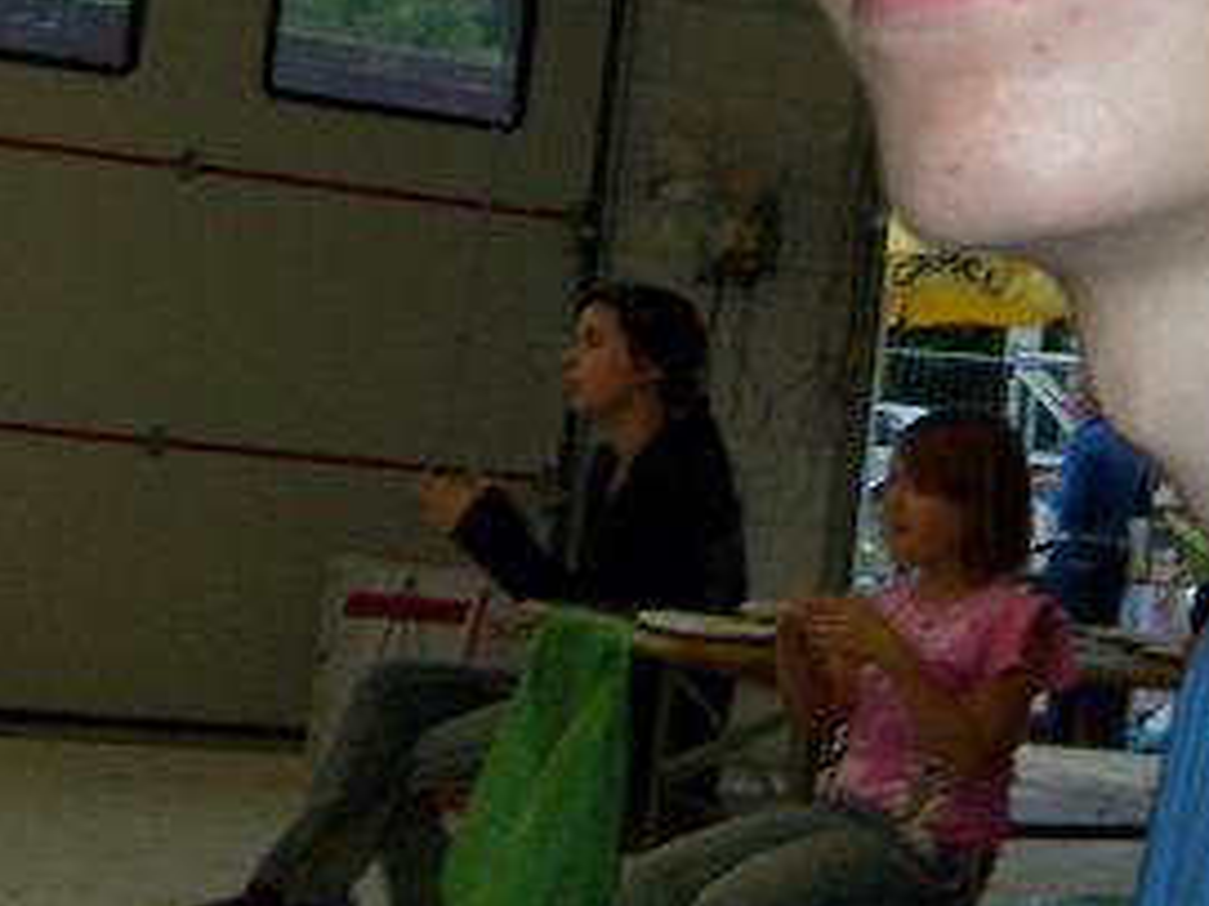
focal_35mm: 91
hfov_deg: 21.5
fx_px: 3177
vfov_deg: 15.8
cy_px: -80
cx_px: 776
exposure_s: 1/45
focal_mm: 5.8
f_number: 2.8
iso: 100
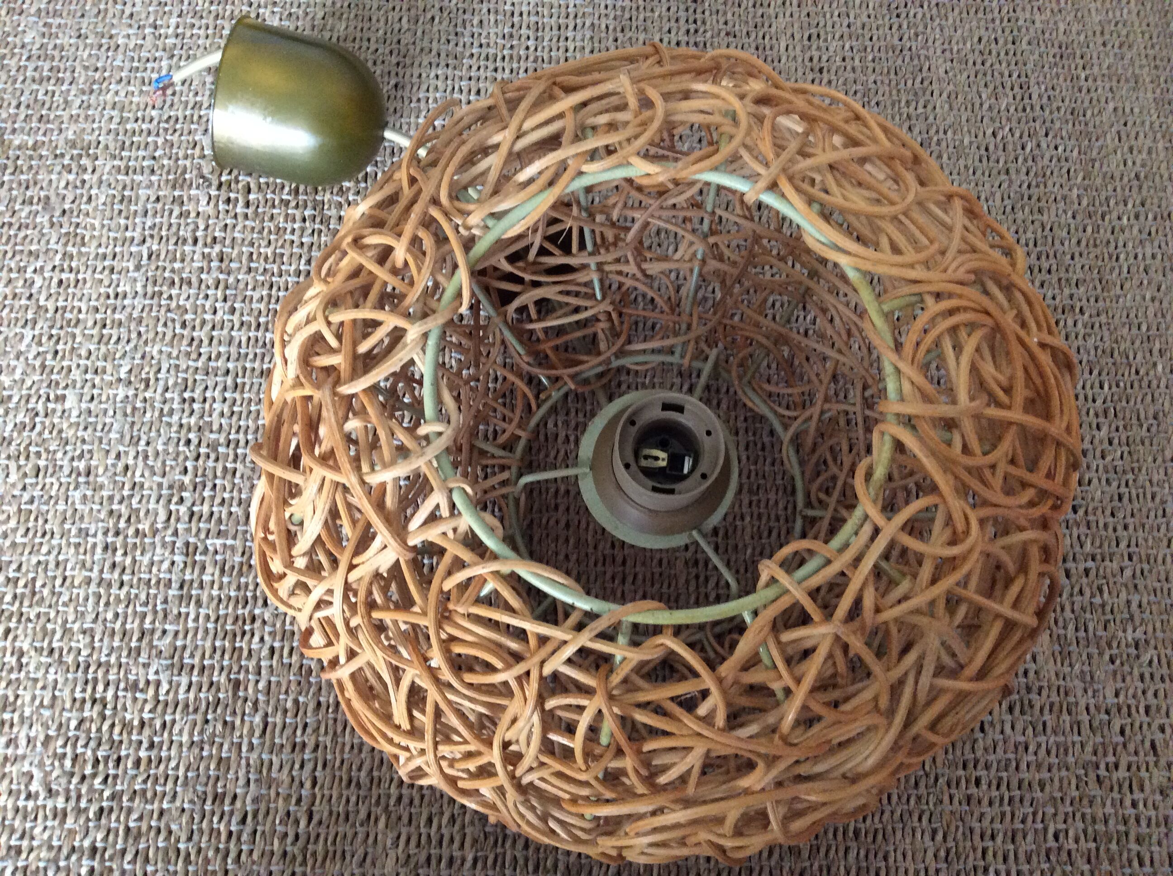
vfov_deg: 44.1
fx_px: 1083
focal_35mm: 32
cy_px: 438
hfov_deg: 56.9
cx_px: 586
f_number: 2.4
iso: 200
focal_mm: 3.3
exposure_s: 1/25
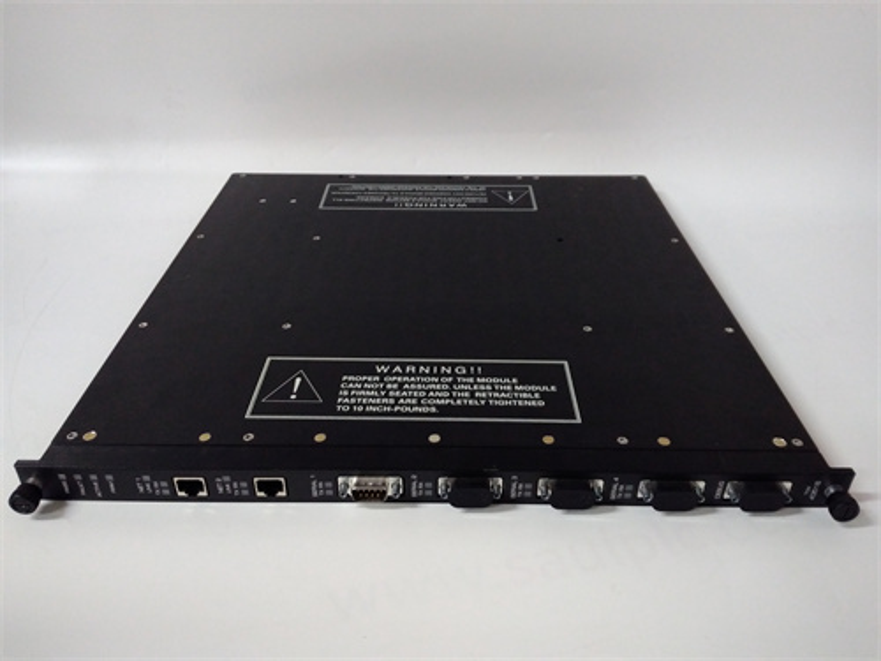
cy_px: 330
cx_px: 440
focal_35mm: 27
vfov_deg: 51.4
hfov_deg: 65.3
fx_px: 687
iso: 532
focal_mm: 3.79
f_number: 2
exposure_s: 1/33
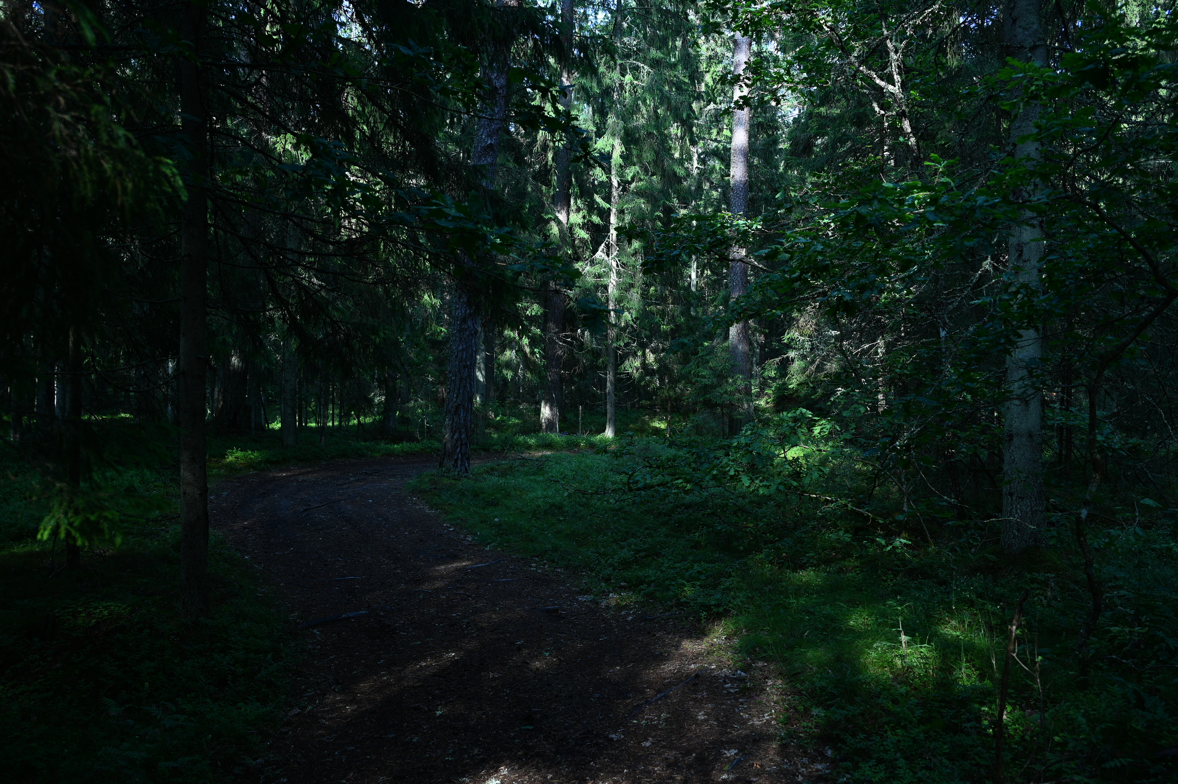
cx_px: 589
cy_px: 392
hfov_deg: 64.6
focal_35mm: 28
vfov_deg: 45.6
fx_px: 932
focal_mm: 28.5
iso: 110
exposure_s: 1/100
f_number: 4
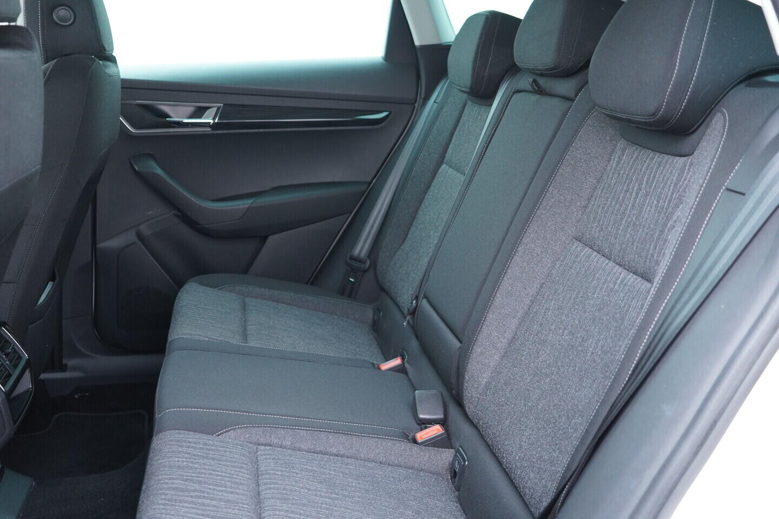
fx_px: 779
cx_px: 390
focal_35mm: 36
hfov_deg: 53.1
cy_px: 260
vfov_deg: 36.9
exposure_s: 1/40
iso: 800
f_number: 2.8
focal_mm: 24
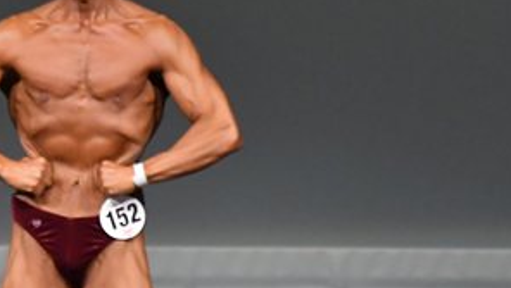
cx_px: 111
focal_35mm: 1028
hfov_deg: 2.1
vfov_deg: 1.2
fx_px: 13939
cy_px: 243
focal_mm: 250
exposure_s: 1/400
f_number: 5.6
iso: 4000
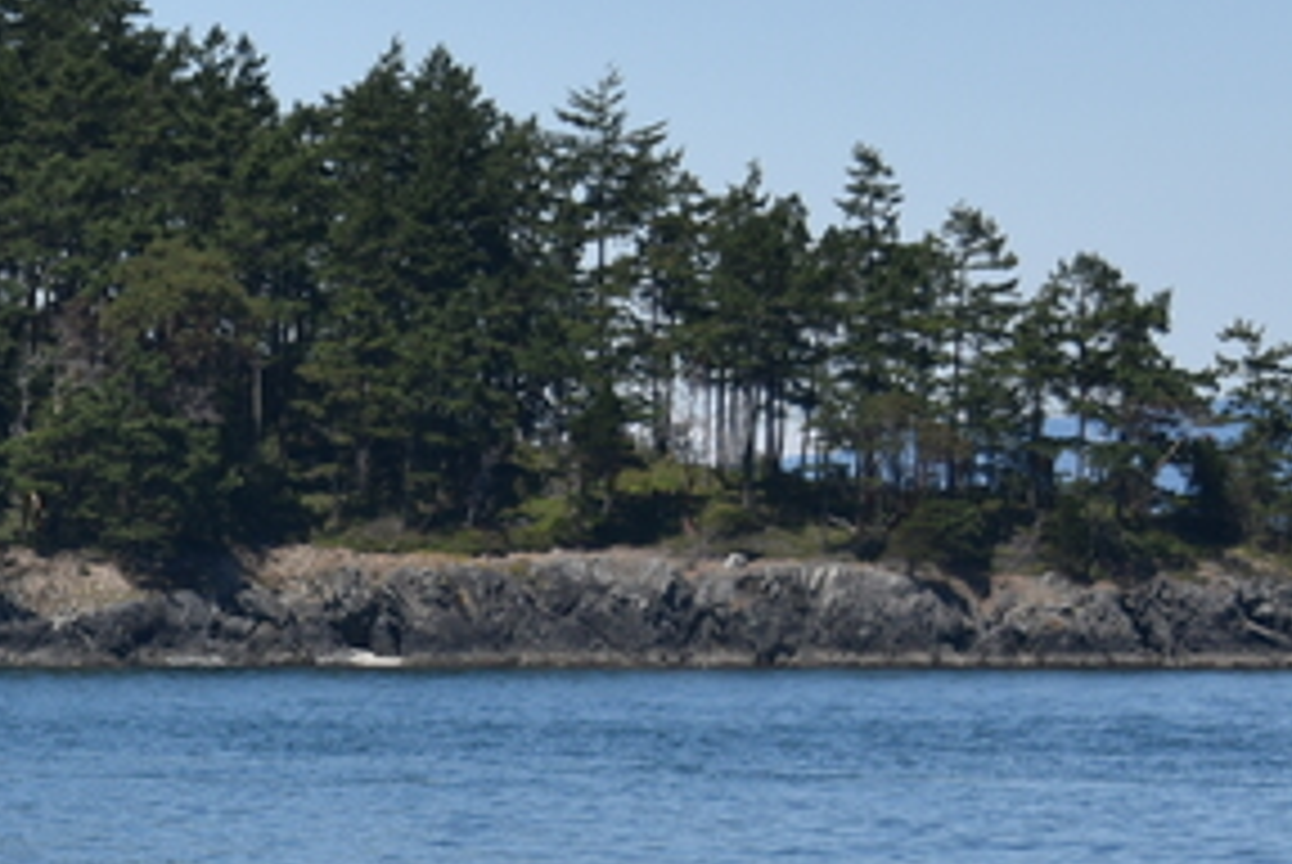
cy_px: 1278
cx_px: -549
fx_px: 10885
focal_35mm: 303
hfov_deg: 6.7
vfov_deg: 4.5
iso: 100
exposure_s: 1/320
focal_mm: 68
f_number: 9
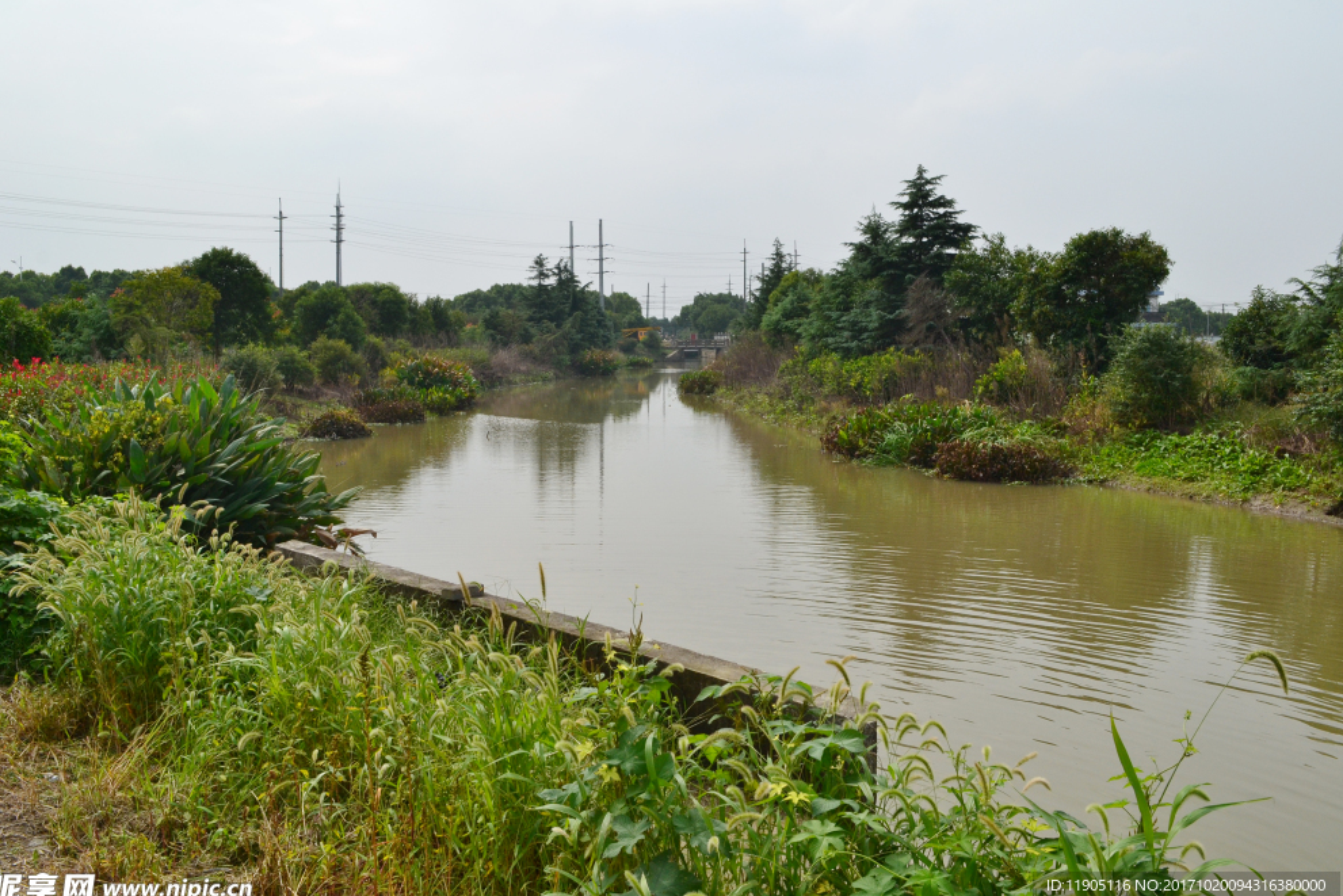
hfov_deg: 60.3
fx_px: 1157
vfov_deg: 42.3
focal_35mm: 31
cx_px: 660
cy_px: 449
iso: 280
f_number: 11
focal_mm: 20
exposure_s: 1/500
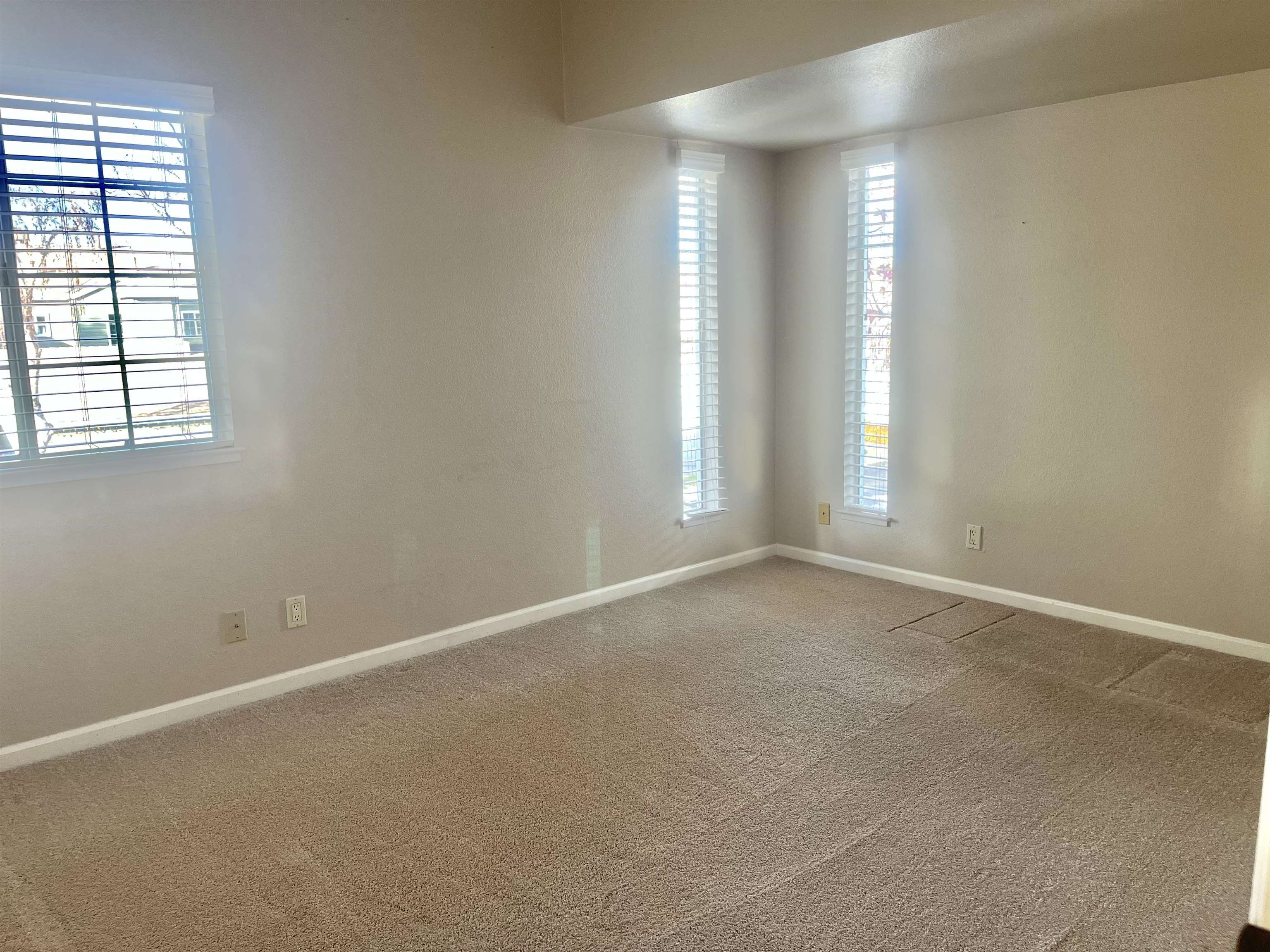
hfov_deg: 67.3
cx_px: 635
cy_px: 476
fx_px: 954
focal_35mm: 26
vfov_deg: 53.1
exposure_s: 1/92
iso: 125
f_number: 1.6
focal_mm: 5.1
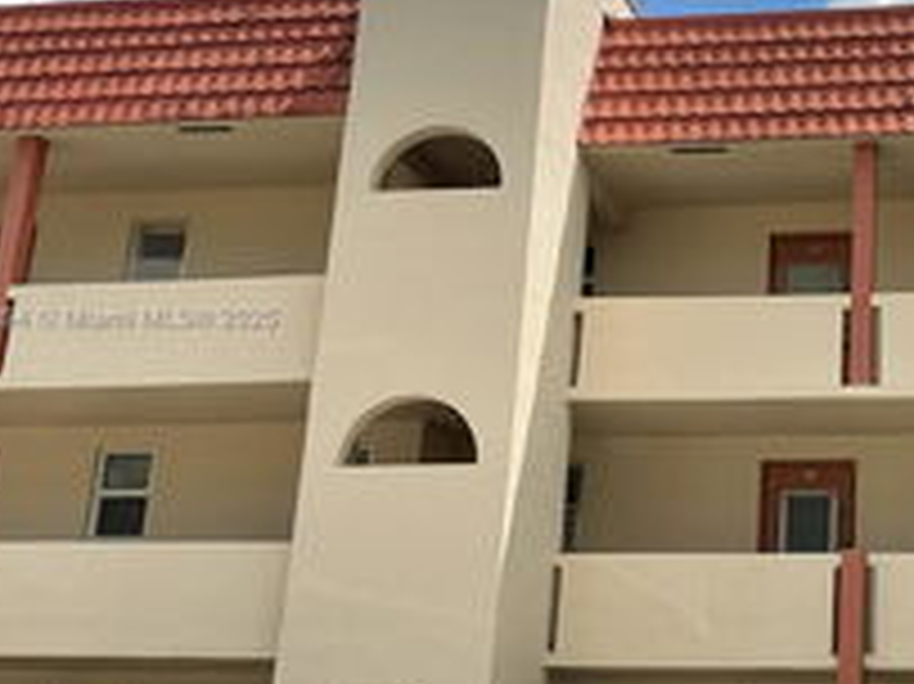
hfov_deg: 30.1
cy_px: 320
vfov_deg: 24.0
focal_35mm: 61
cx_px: 853
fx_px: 1610
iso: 25
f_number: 1.8
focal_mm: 3
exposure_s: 1/1786
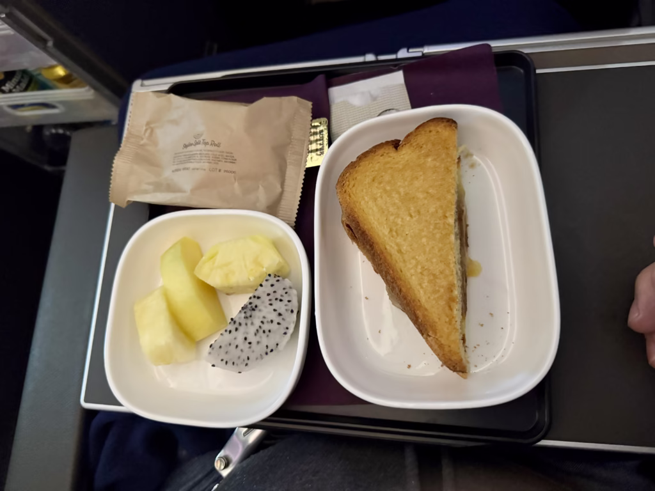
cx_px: 328
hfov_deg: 71.6
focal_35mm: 24
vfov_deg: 56.8
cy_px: 246
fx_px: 454
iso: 1000
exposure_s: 1/33
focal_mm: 6.76
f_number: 1.78
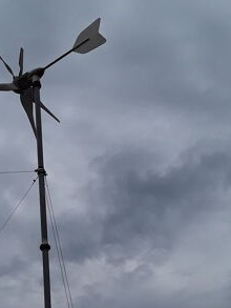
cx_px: 38
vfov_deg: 31.8
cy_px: 248
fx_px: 525
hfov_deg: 24.3
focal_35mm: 59
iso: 40
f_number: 1.9
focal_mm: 2.91
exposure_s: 1/5682
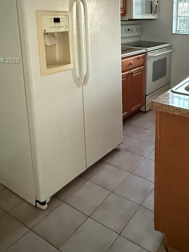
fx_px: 233
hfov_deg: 42.5
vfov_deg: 54.0
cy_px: 61
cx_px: 147
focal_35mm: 32
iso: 1250
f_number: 2.2
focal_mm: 2.22
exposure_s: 1/60
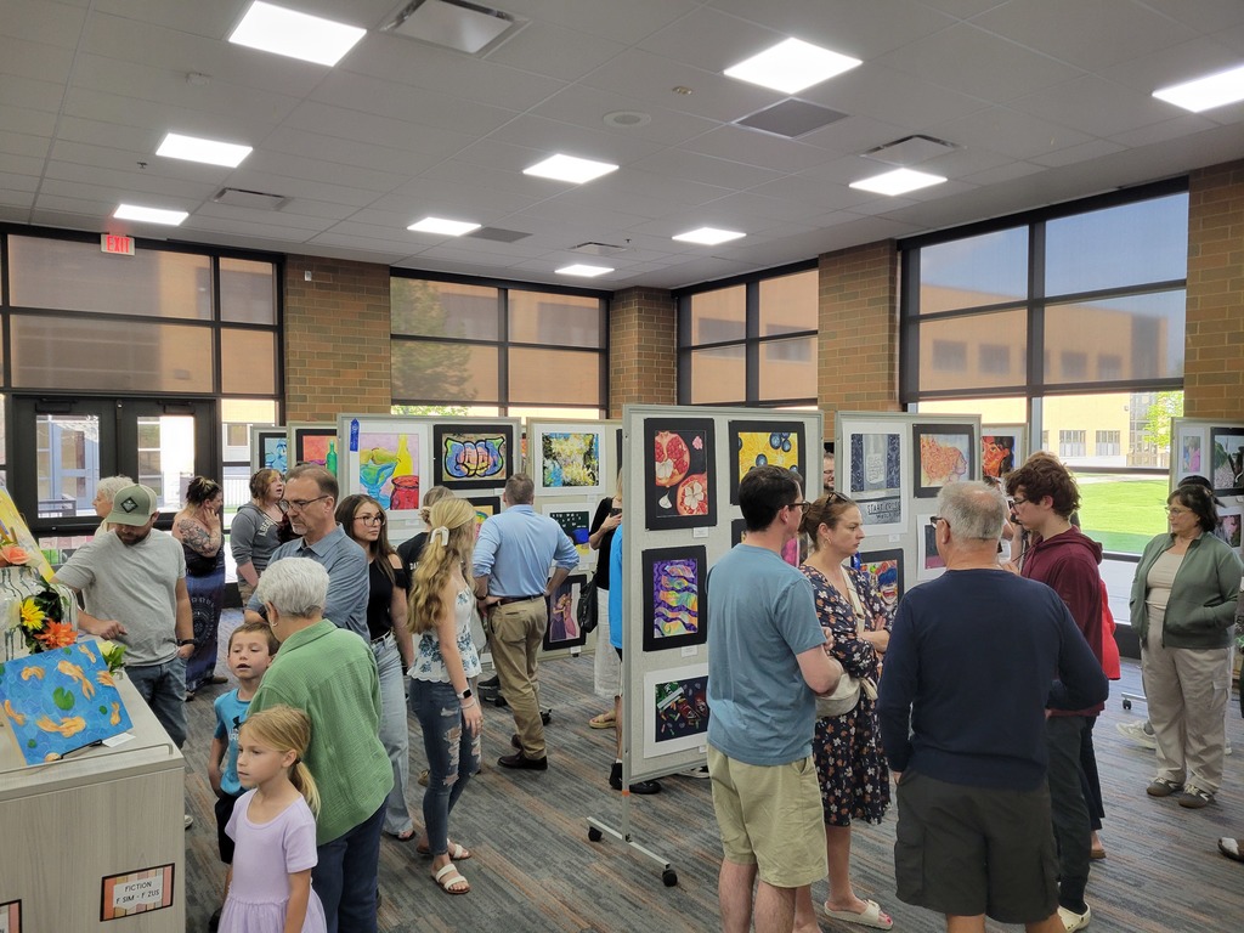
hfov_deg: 67.3
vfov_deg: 53.1
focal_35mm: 26
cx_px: 622
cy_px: 466
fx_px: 934
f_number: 1.8
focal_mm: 5.4
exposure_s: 1/120
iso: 200
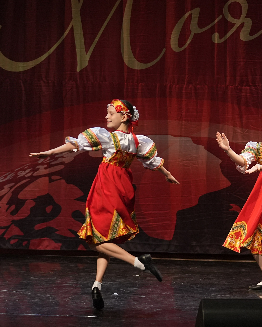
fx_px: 2394
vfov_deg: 7.8
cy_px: 163
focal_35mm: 247
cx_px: 204
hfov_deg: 6.3
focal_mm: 117
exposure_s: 1/400
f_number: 2.8
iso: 2000
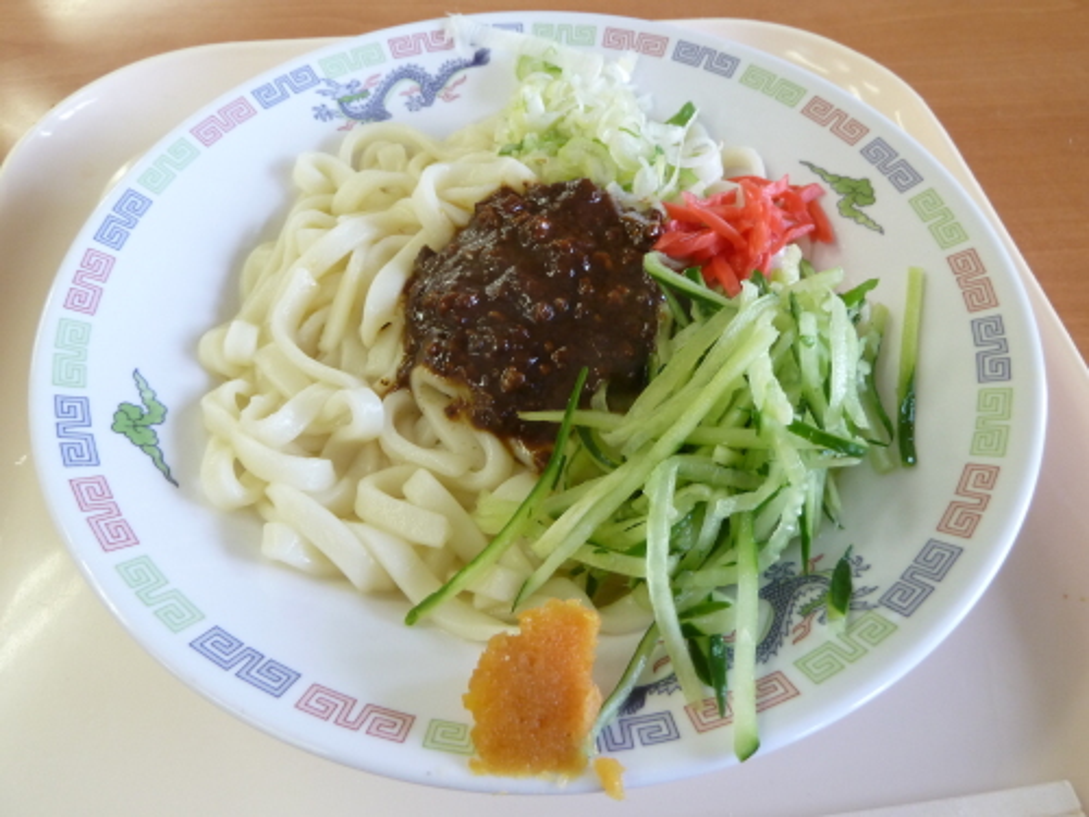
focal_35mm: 27
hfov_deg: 65.3
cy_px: 408
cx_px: 544
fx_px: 849
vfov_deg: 51.4
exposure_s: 1/30
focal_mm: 4.4
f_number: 3.3
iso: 200
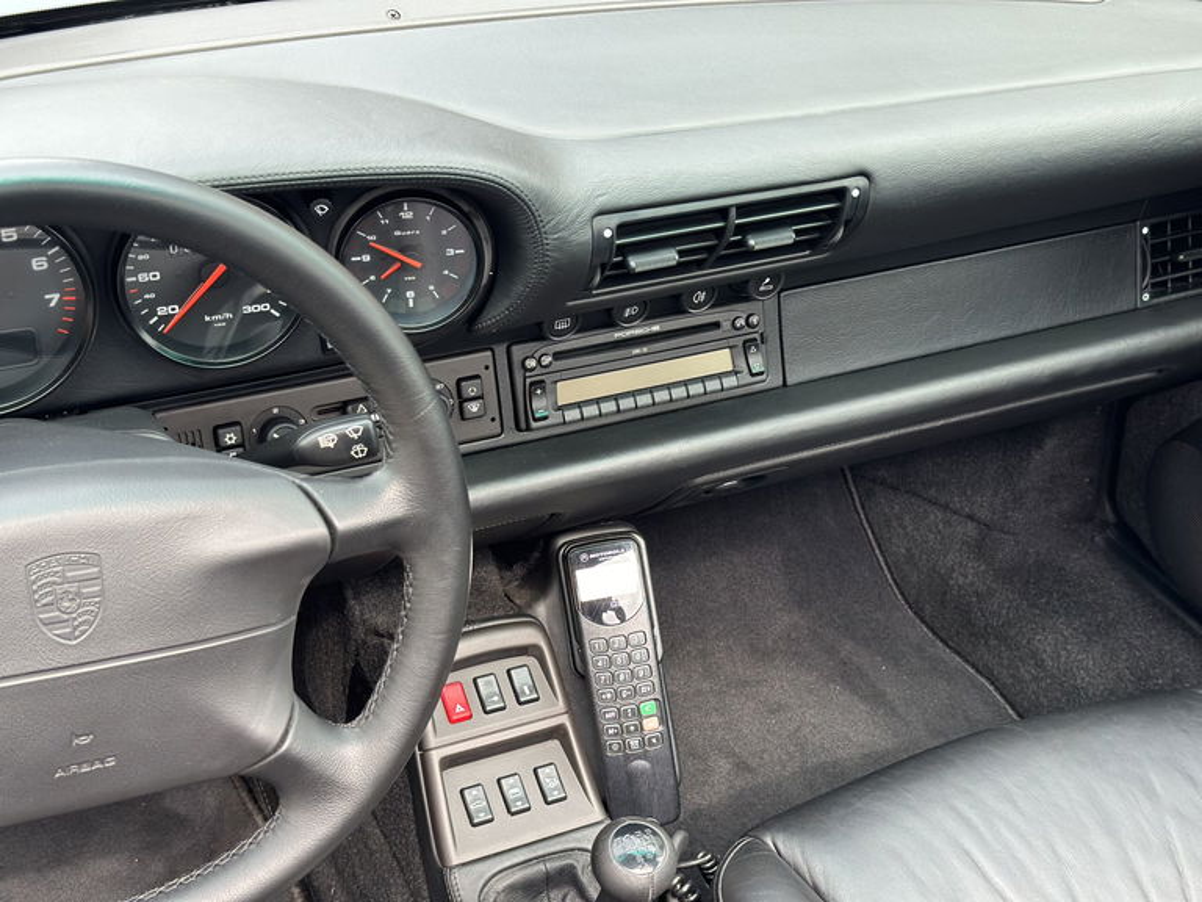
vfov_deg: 30.3
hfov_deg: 39.7
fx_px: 1667
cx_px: 601
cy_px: 451
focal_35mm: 48
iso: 125
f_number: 1.78
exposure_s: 1/171
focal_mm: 6.86
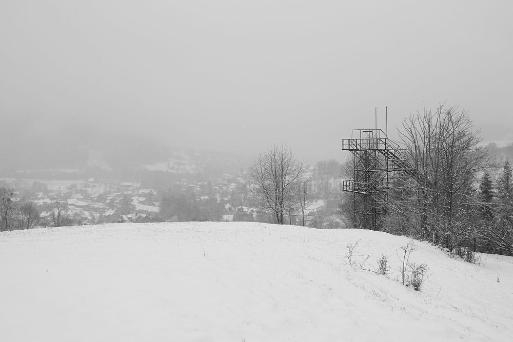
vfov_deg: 38.9
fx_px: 485
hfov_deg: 55.8
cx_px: 256
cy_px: 171
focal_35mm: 34
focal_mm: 12.76
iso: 125
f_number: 5
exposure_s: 1/200
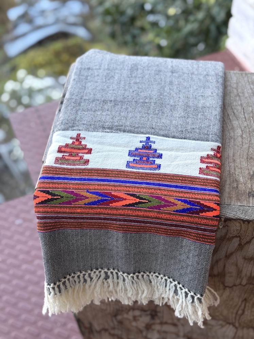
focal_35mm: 48
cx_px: 127
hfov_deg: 30.3
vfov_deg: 39.7
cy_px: 170
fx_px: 470
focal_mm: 6.76
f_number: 1.78
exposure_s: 1/138
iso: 50
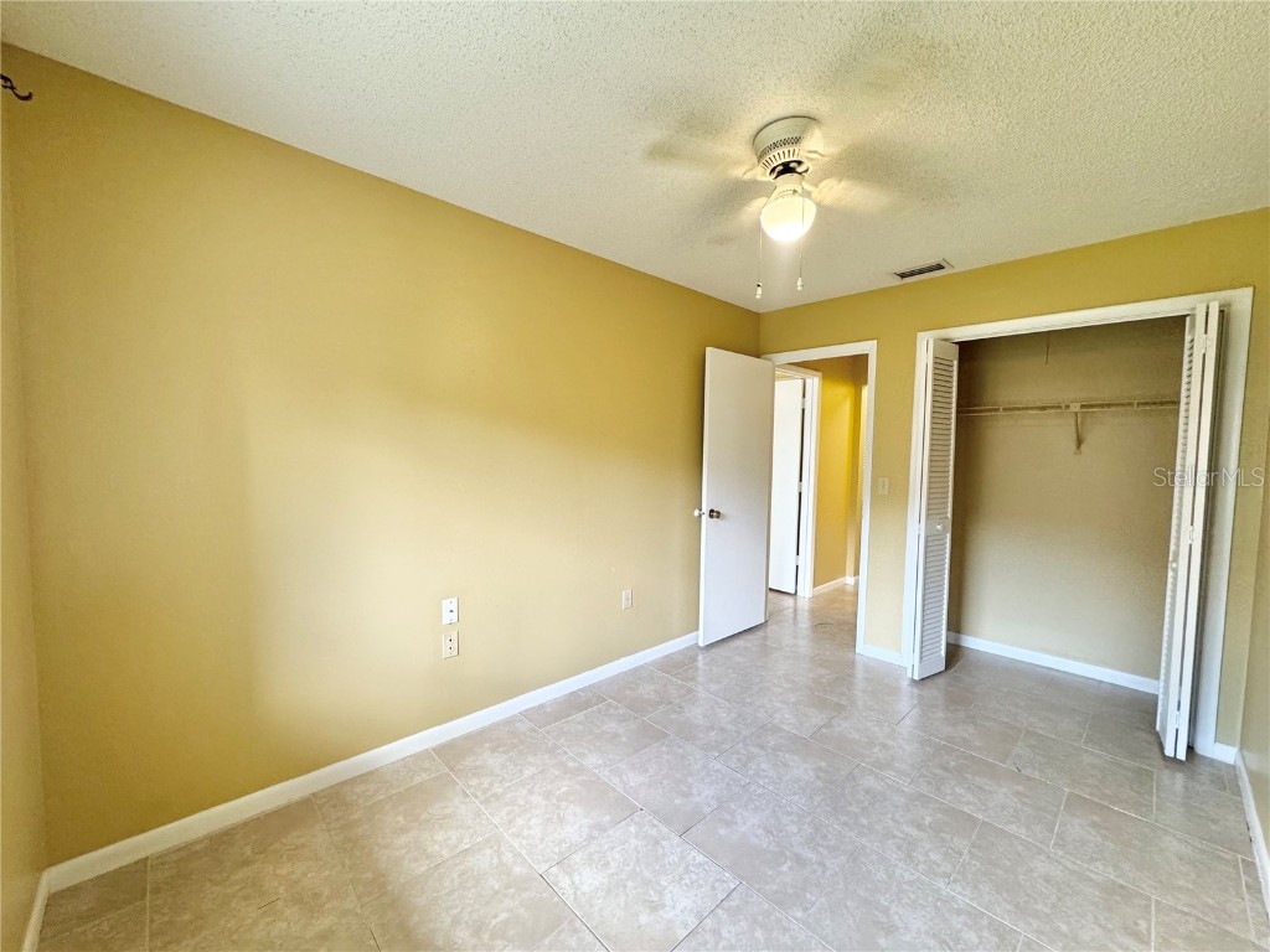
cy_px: 476
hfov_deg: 102.1
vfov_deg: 85.7
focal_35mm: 14
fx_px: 514
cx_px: 635
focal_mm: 2.22
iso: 250
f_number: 2.2
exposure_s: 1/99
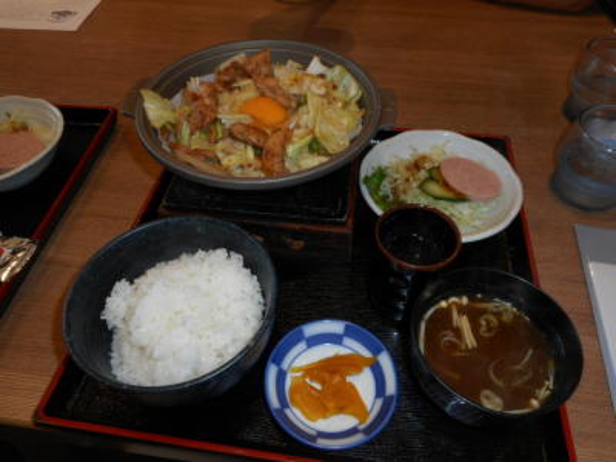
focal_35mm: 25
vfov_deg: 54.9
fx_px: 445
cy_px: 231
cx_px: 308
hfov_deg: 69.4
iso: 80
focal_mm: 4.5
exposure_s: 1/25
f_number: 3.7
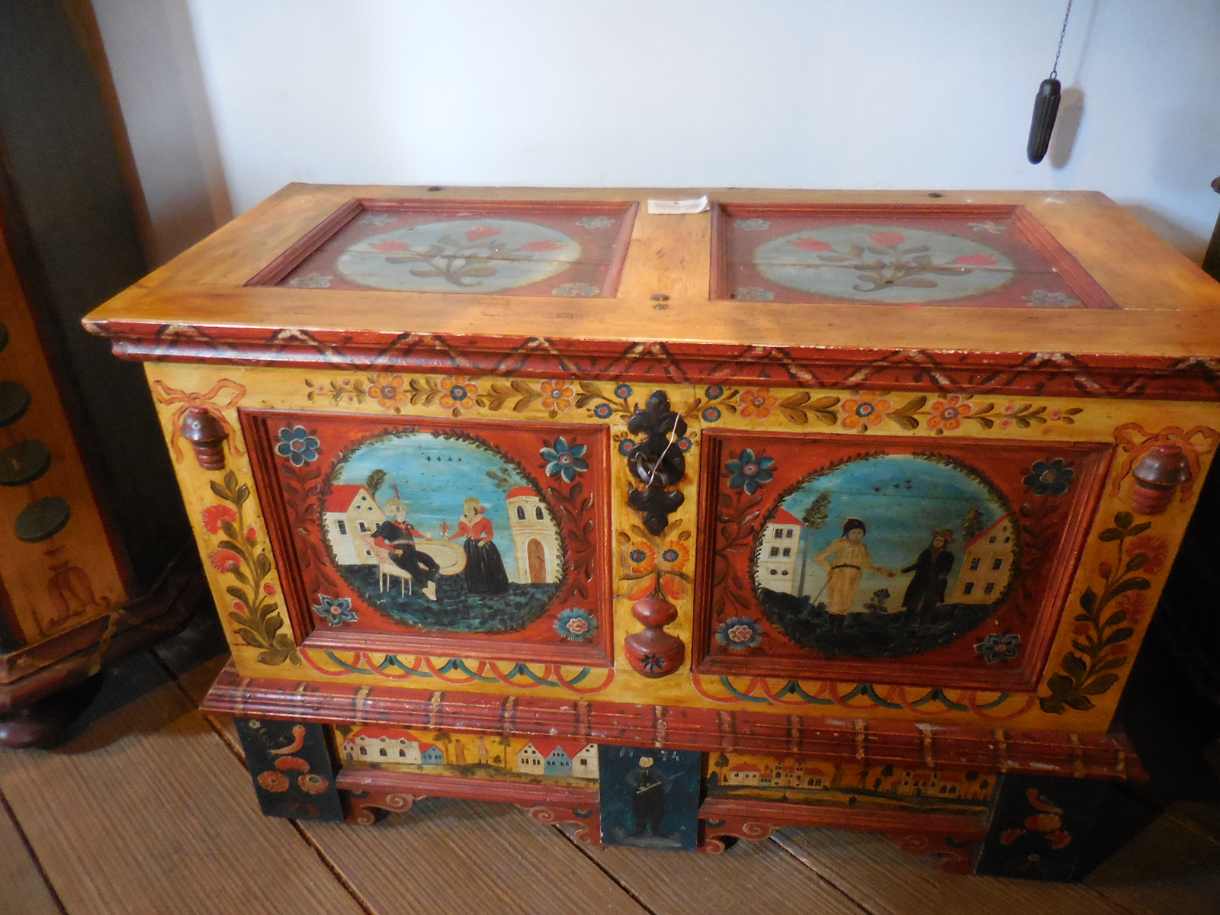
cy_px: 458
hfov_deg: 69.4
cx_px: 610
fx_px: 881
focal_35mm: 25
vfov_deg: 54.9
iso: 720
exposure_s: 1/8
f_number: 3.3
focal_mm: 4.5
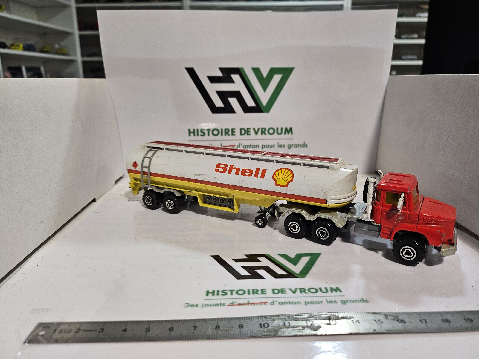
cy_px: 180
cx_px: 240
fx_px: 332
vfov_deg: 56.8
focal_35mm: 24
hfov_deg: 71.6
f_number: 1.8
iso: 125
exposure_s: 1/100
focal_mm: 5
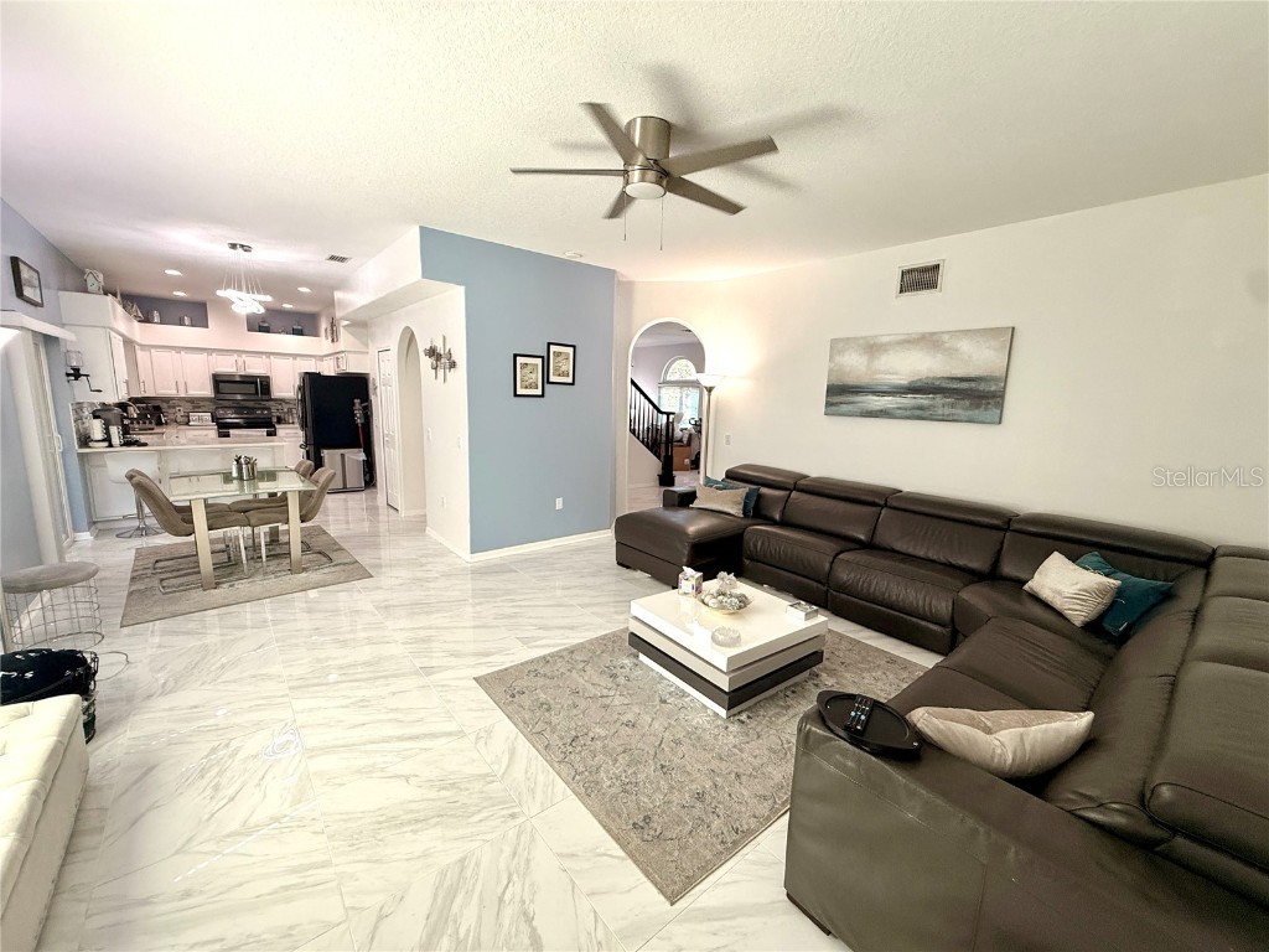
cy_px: 476
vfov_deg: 85.7
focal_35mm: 14
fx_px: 513
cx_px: 634
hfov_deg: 102.1
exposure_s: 1/120
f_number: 2.2
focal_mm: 2.22
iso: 160
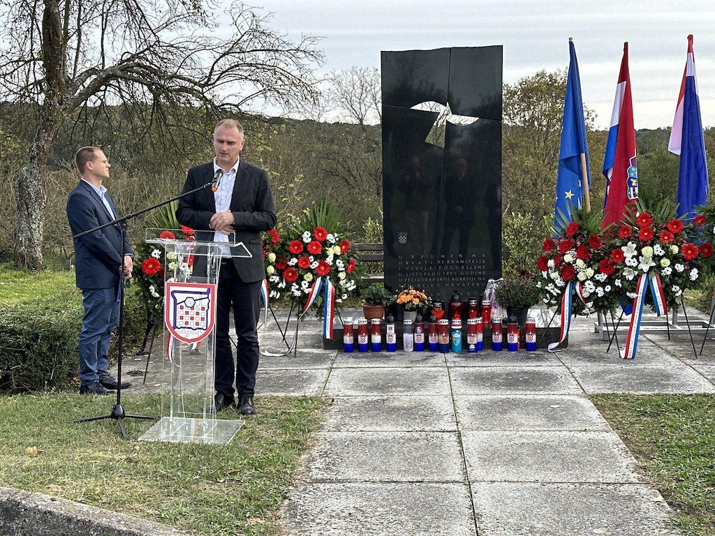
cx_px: 358
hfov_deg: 39.7
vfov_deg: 30.3
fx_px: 991
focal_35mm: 48
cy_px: 268
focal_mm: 6.86
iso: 64
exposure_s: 1/527
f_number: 1.78
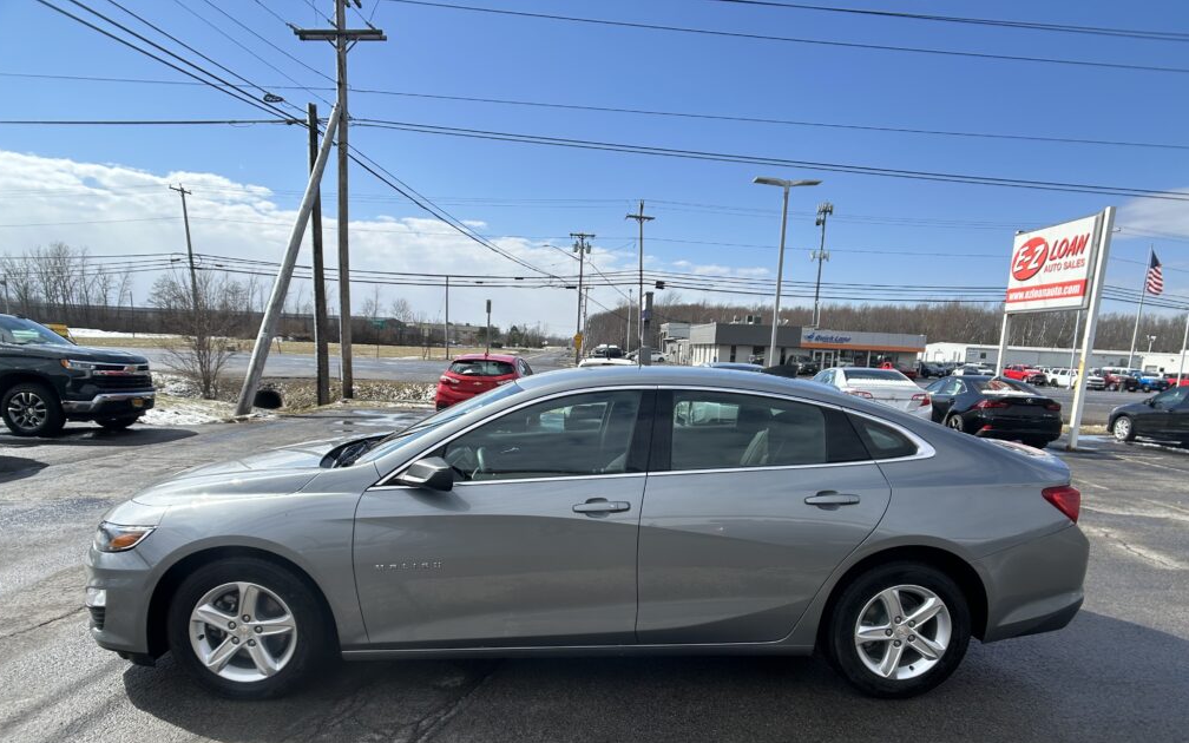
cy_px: 452
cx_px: 587
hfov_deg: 66.5
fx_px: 907
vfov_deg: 44.3
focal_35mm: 28
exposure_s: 1/5076
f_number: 1.5
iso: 50
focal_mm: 5.7
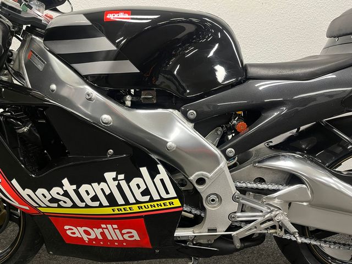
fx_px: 264
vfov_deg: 53.1
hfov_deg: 67.3
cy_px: 132
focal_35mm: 26
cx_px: 176
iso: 250
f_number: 1.6
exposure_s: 1/50
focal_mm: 5.1
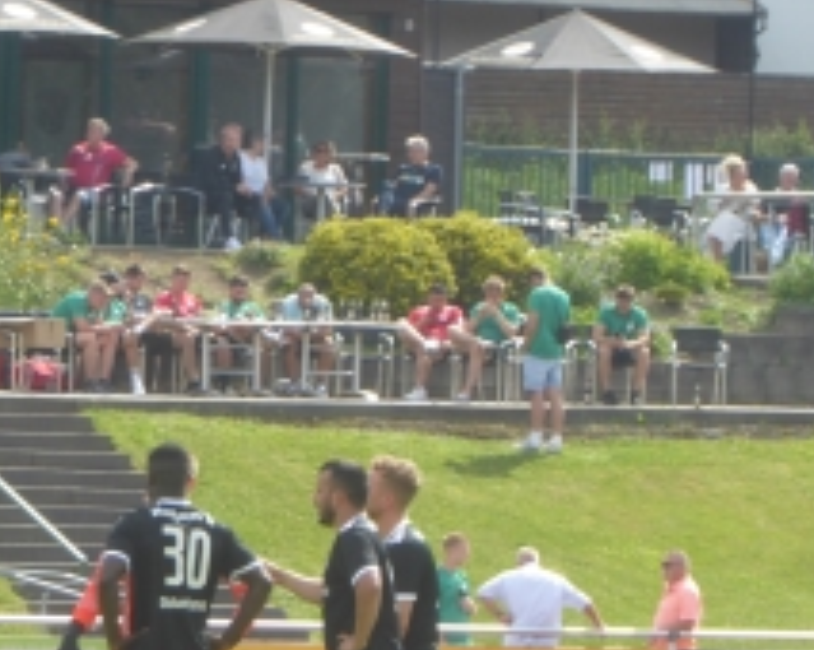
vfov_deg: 2.5
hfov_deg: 3.1
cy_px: 482
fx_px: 14923
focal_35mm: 620
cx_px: 199
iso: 80
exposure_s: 1/125
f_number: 5.8
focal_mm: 53.8
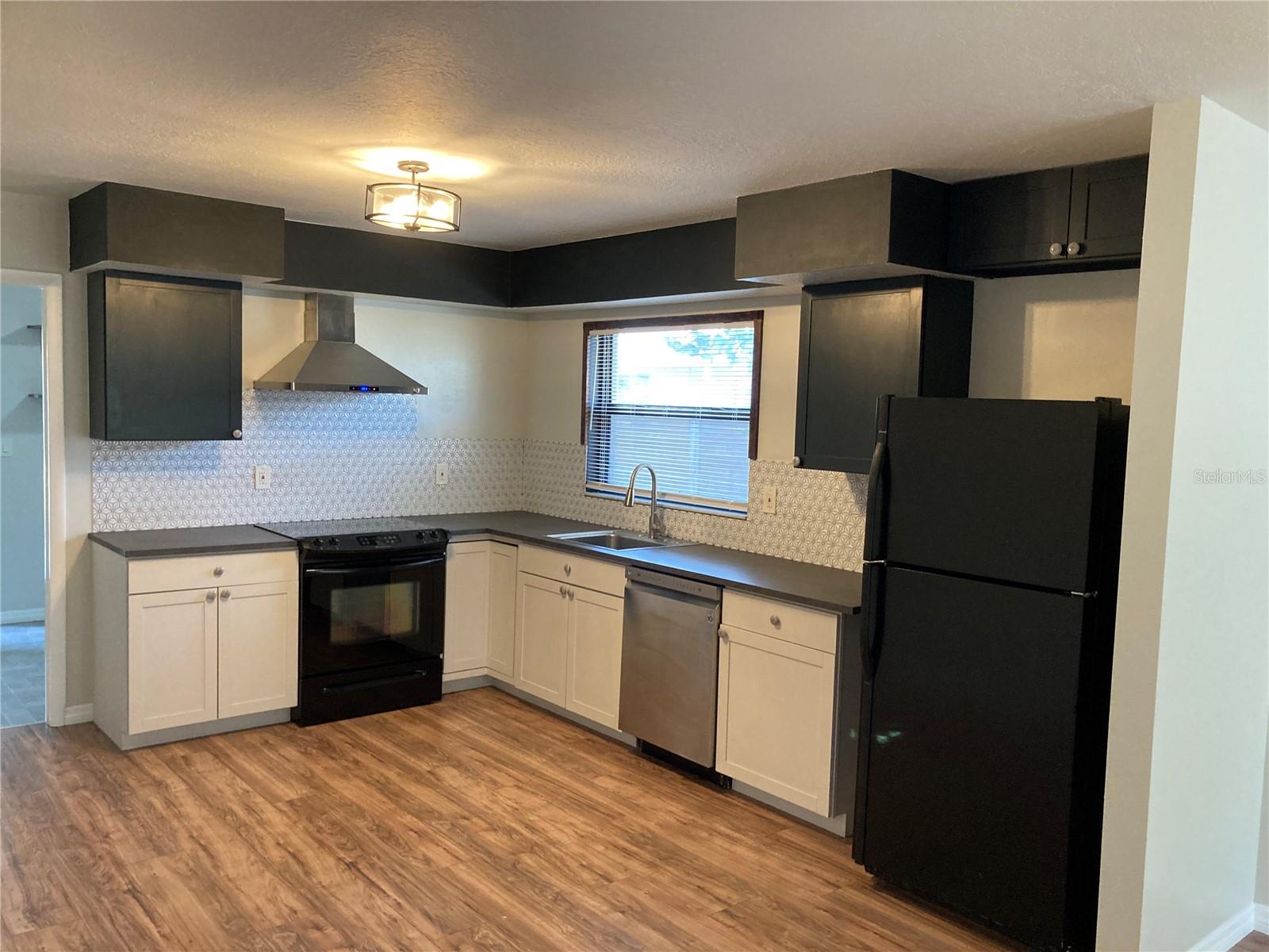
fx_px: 1026
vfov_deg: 49.7
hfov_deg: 63.4
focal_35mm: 28
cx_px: 634
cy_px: 476
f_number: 1.8
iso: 250
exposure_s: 1/40
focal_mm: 3.99
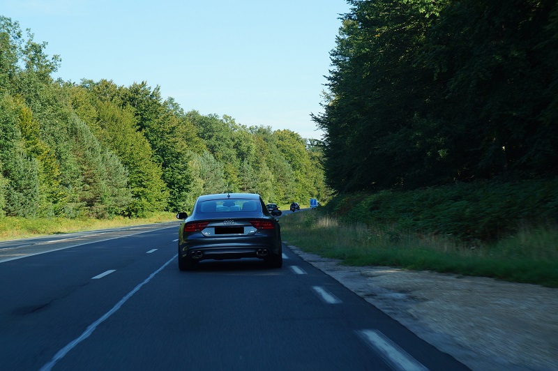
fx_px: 1278
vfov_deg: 16.5
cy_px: 186
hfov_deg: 24.6
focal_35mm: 82
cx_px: 279
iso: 100
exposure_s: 1/100
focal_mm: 55
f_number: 8
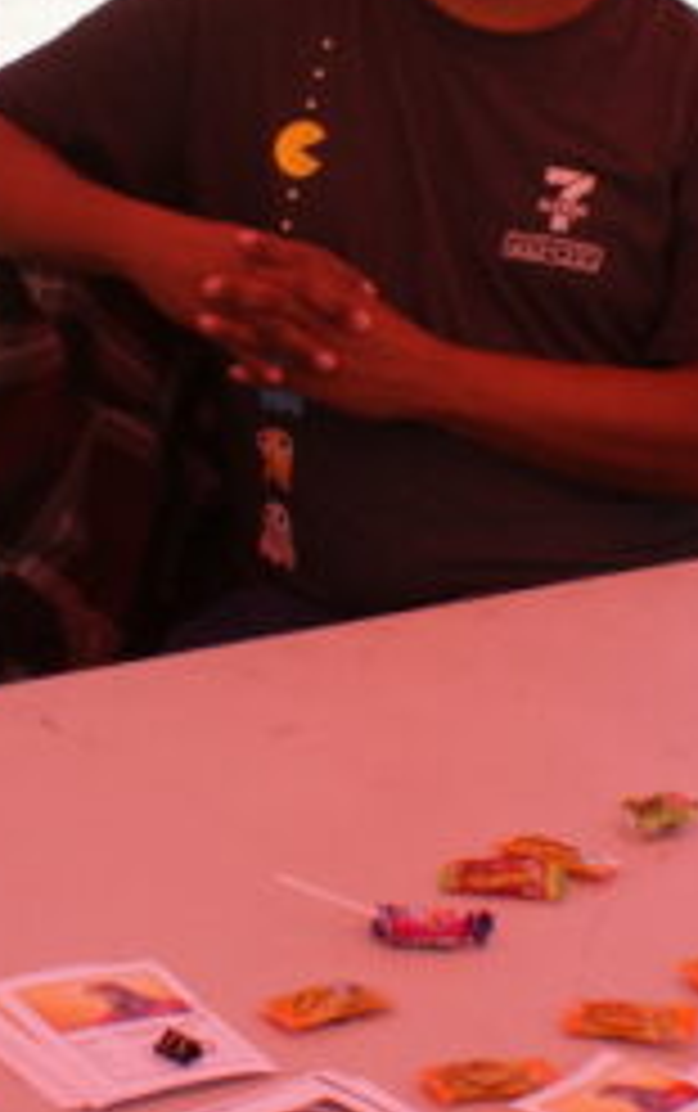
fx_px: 3460
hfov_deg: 11.5
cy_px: 137
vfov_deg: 18.0
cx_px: 149
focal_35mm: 114
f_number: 10
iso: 100
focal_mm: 18
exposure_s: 1/80
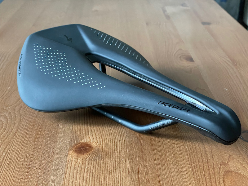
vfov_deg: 28.0
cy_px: 93
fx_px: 373
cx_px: 124
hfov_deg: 36.8
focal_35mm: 52
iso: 800
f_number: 2
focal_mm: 6
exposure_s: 1/60
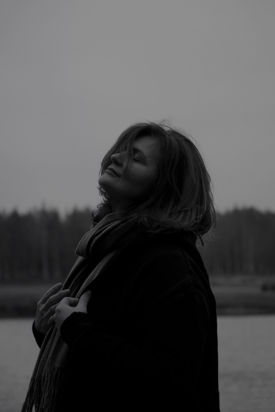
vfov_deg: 27.0
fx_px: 859
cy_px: 206
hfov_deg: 18.2
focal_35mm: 75
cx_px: 138
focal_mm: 75
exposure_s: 1/125
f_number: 4
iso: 100
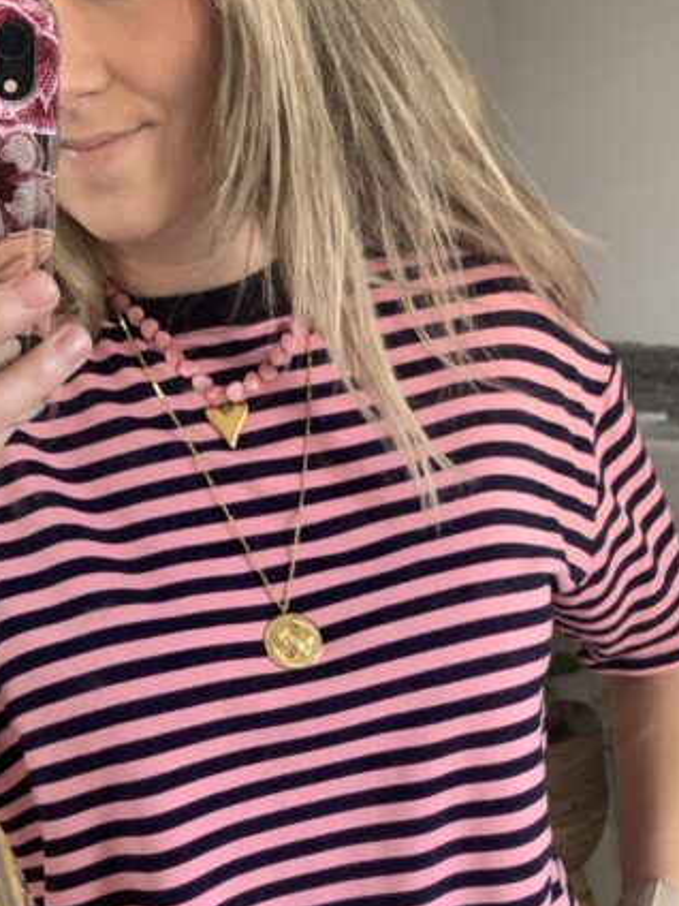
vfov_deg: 37.7
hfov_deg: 29.7
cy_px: 707
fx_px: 1282
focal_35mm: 49
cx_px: 320
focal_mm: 4.25
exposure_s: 1/60
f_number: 1.8
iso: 250
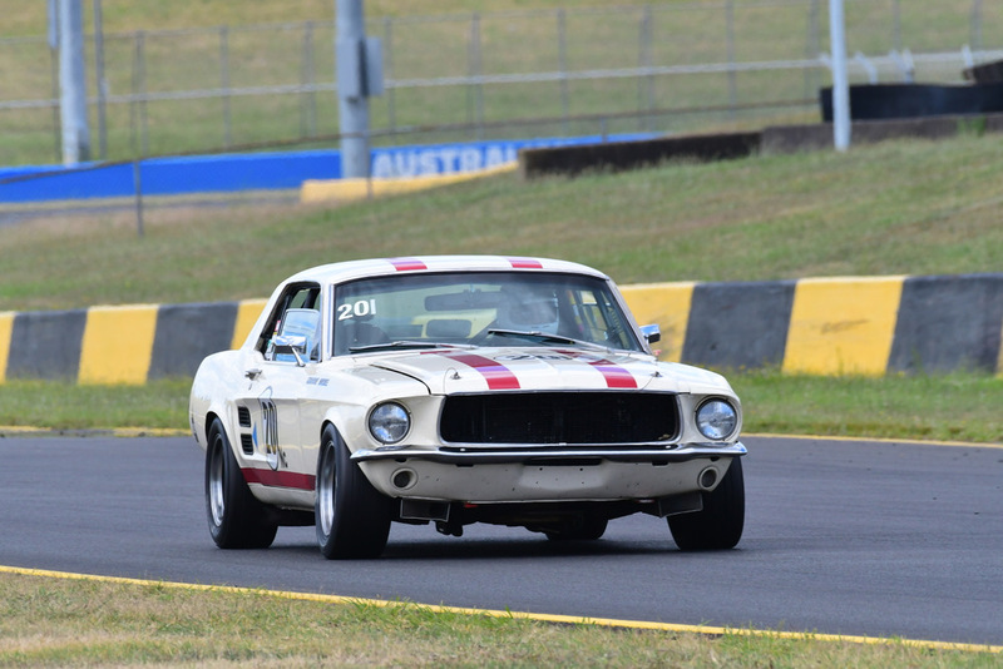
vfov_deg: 1.8
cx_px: 502
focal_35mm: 750
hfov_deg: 2.7
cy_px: 334
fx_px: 20902
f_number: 10
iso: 640
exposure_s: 1/640
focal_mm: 500
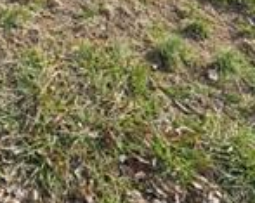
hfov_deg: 20.1
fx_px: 640
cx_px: -104
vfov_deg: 12.3
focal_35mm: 85
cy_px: -343
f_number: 8
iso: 400
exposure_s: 1/800
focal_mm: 13
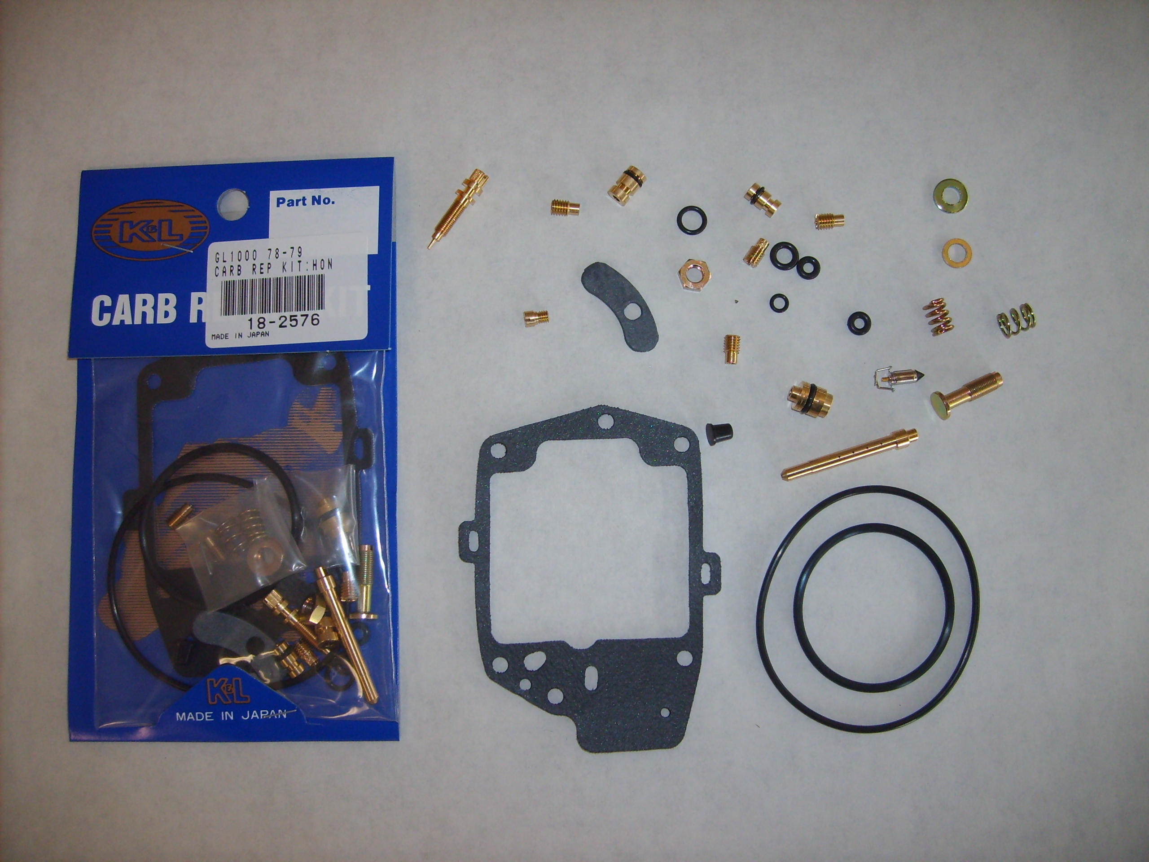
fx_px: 1162
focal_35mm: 35
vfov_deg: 40.7
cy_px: 431
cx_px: 574
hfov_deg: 52.6
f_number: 2.8
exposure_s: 1/45
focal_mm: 5.8
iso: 100
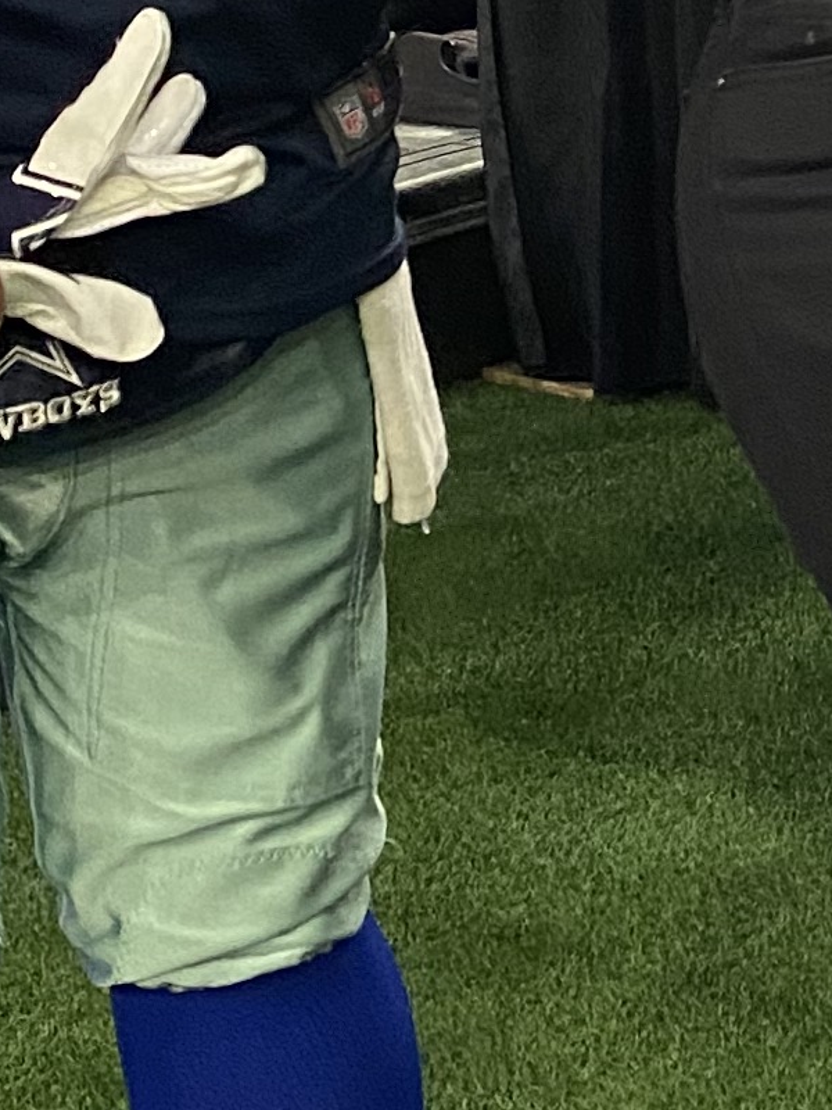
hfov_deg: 10.8
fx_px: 4198
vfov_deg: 14.5
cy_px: -289
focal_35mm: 131
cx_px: 1315
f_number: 1.8
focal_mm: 4.25
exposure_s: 1/60
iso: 200
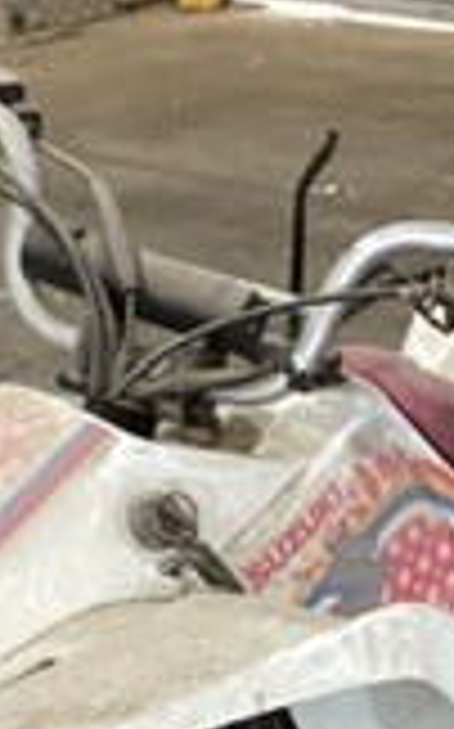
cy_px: 783
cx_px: 342
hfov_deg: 10.0
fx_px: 2578
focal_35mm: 130
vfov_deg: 15.7
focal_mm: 3.3
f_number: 2.4
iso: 250
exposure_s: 1/33
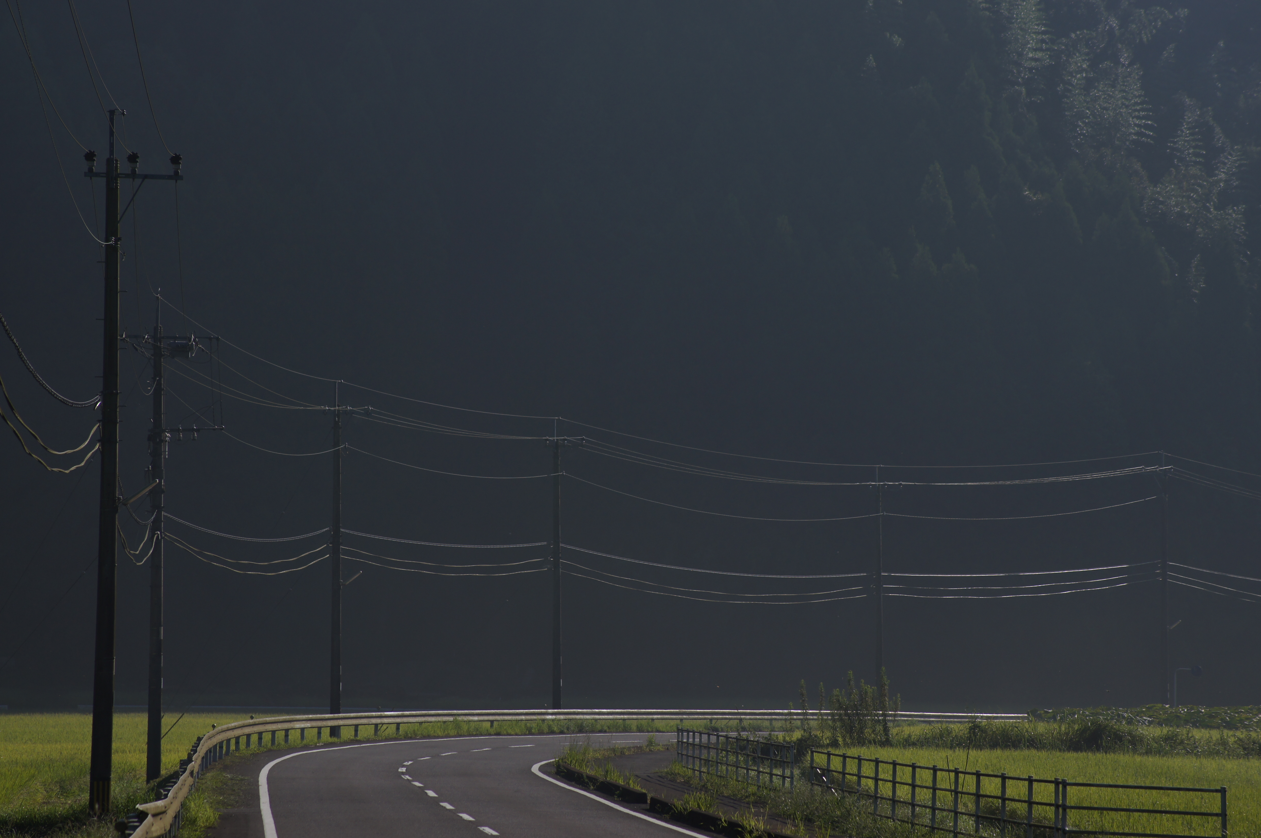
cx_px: 630
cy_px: 419
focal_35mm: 202
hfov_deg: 10.2
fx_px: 7085
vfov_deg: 6.8
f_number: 8
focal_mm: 135
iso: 100
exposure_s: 1/800
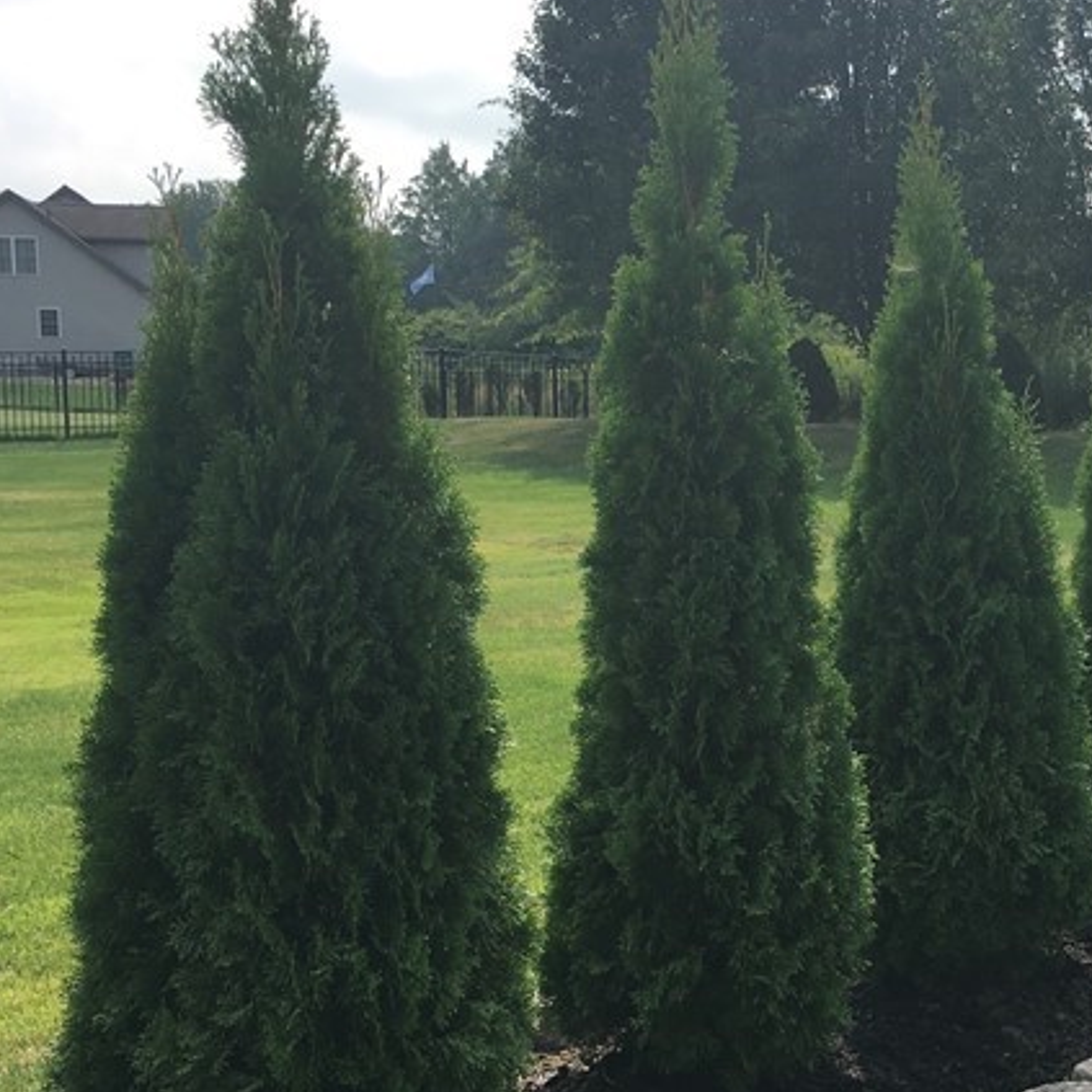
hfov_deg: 27.0
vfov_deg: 27.6
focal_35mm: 62
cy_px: 702
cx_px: 919
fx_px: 2213
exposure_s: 1/1221
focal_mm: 4.15
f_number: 2.2
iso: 25
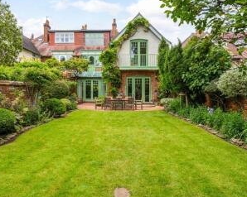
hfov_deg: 63.9
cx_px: 110
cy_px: 81
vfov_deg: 52.8
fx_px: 197
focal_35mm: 27
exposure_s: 1/320
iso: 400
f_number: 8
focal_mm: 18
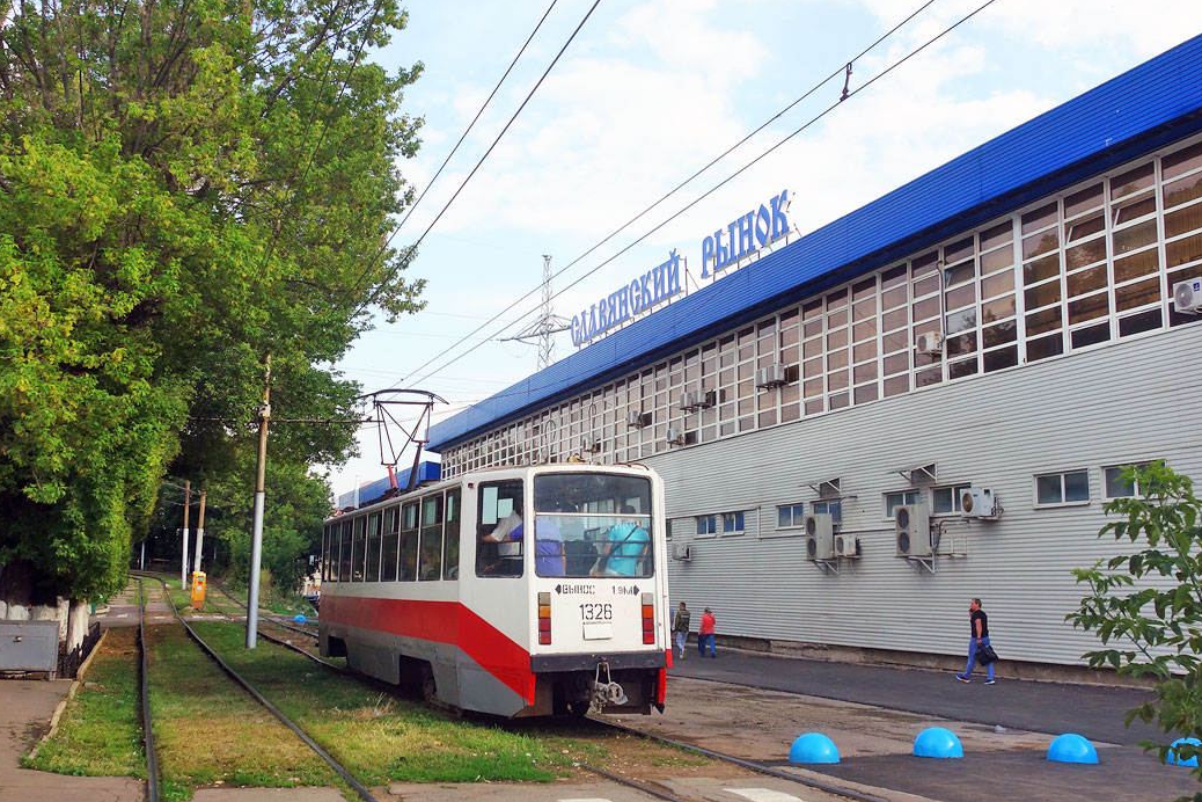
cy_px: 367
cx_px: 550
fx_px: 1235
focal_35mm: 37
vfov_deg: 35.9
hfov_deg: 51.8
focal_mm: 11.75
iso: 125
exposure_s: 1/500
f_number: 3.5
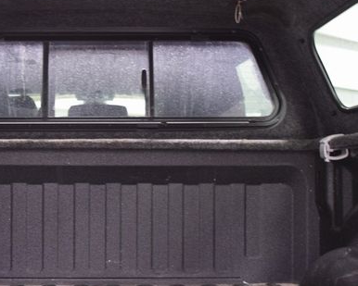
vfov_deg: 27.1
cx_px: 99
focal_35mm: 56
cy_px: 154
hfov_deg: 33.0
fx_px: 593
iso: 1600
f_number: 2.8
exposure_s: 1/10
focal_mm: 24
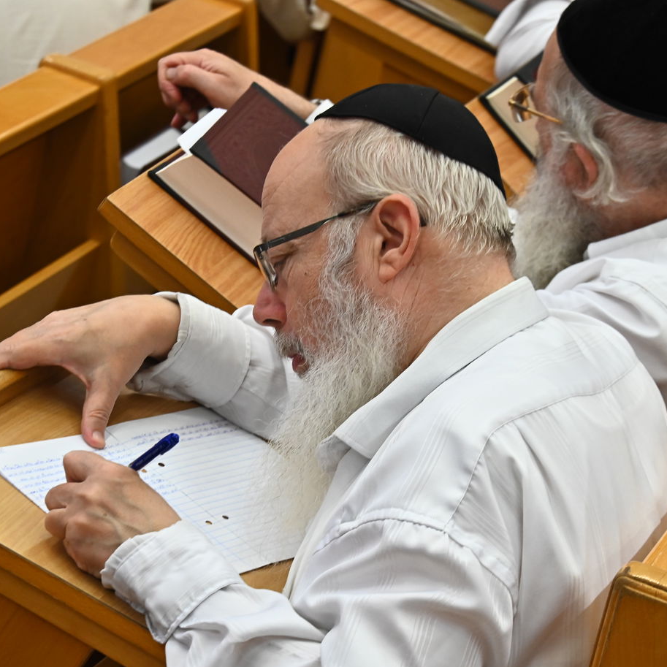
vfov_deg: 11.0
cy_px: 340
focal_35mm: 159
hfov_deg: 11.0
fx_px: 3466
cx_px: 306
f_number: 9
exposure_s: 1/100
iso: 2500
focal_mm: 122
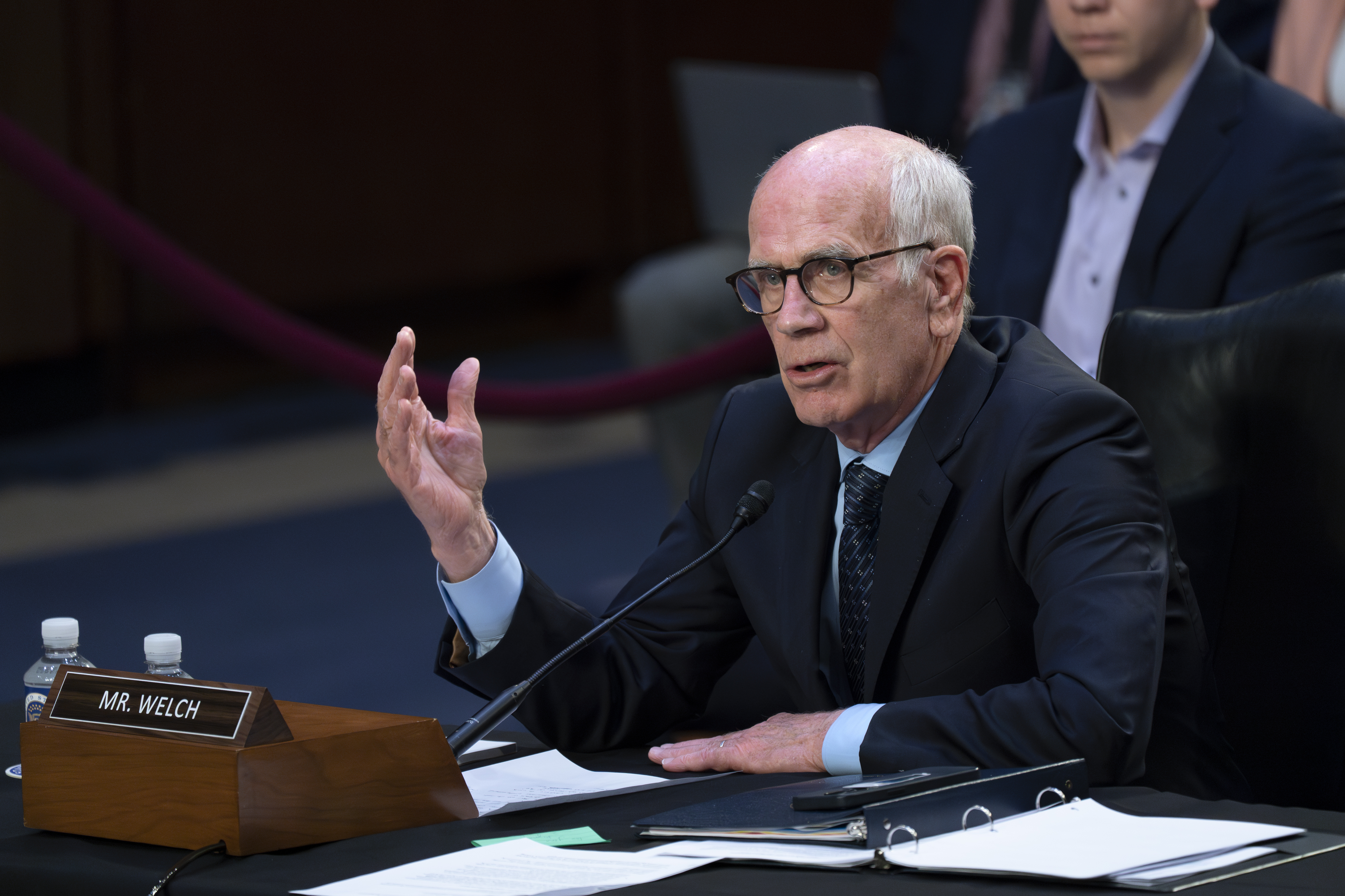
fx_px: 14943
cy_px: 448
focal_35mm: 400
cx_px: 672
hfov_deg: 5.2
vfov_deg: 3.4
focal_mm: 400
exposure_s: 1/400
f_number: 5.6
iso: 8000
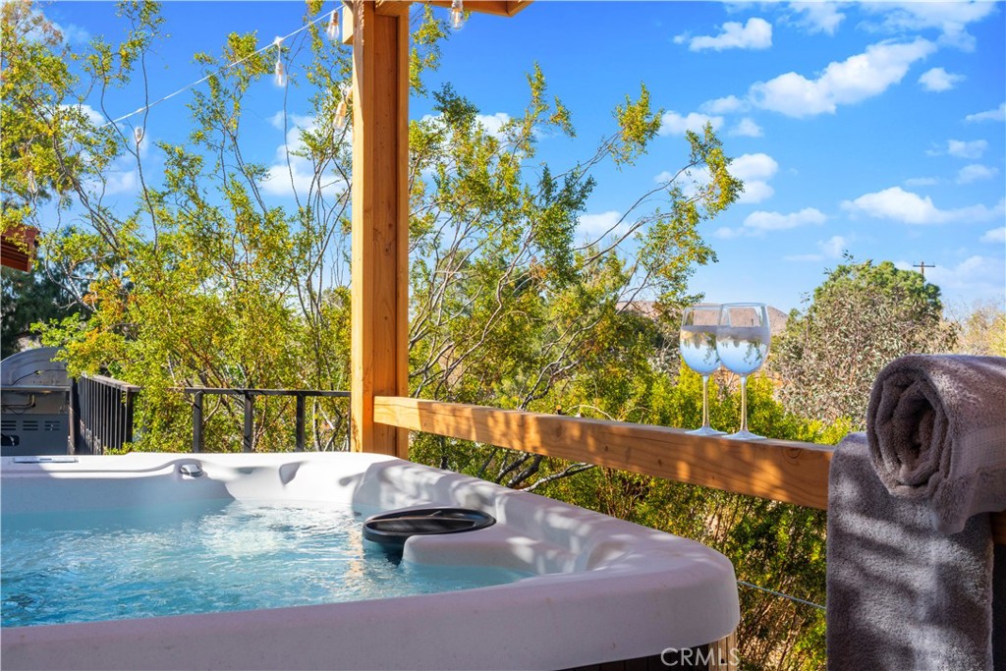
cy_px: 336
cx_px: 503
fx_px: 978
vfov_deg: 37.9
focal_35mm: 35
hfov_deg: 54.4
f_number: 20
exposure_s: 1/200
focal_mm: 35
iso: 800
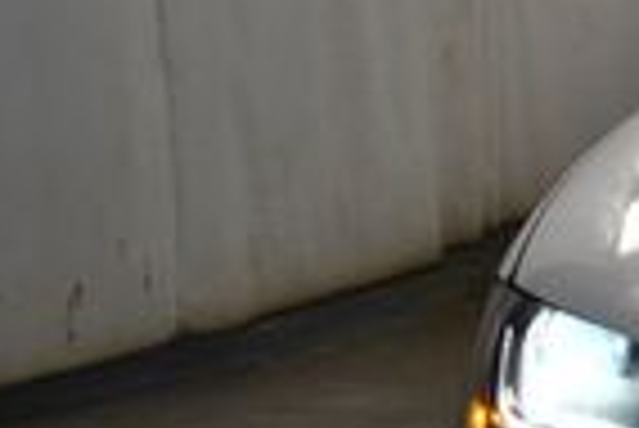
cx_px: 1400
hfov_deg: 11.1
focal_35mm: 162
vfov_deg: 8.5
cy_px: 410
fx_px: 2878
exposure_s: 1/250
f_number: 4
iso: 400
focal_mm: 18
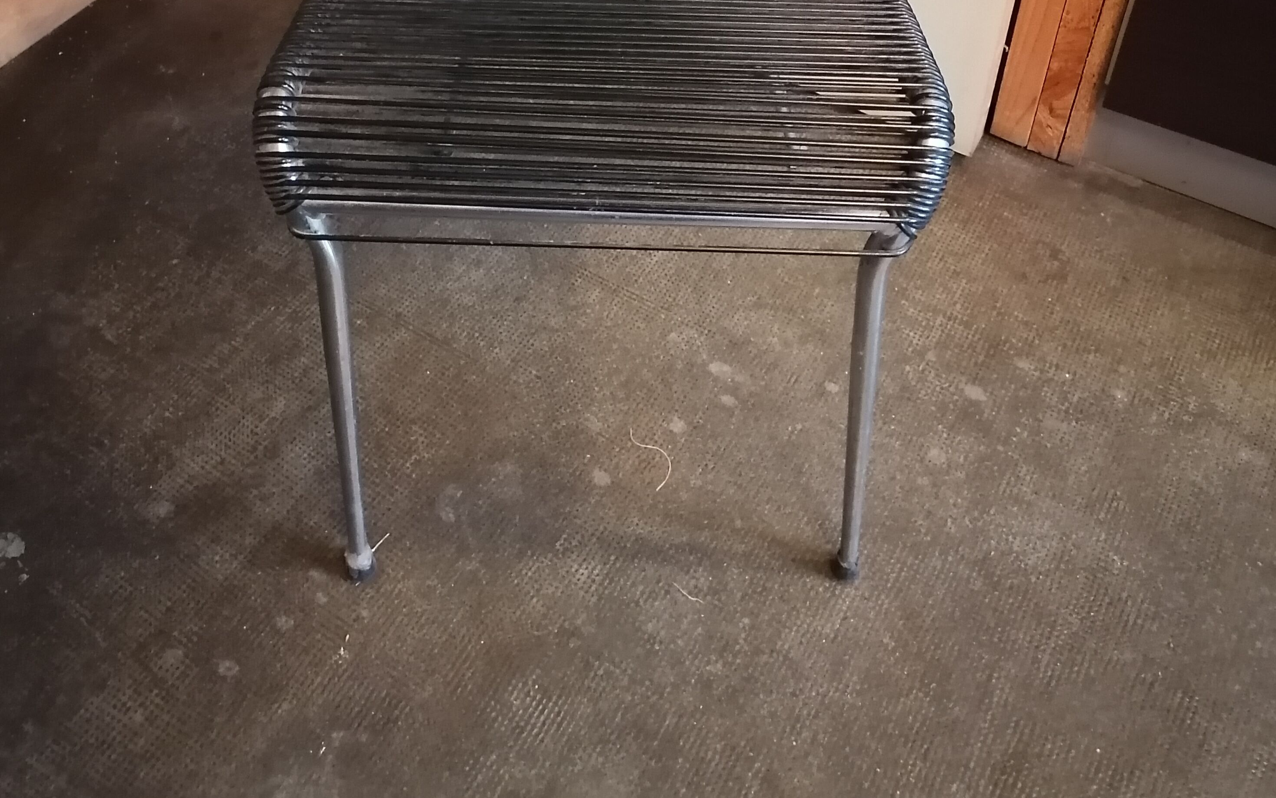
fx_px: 1356
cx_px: 631
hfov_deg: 50.4
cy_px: -11
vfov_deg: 30.3
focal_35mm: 39
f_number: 1.8
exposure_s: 1/14.3
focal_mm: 5.3
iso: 2500
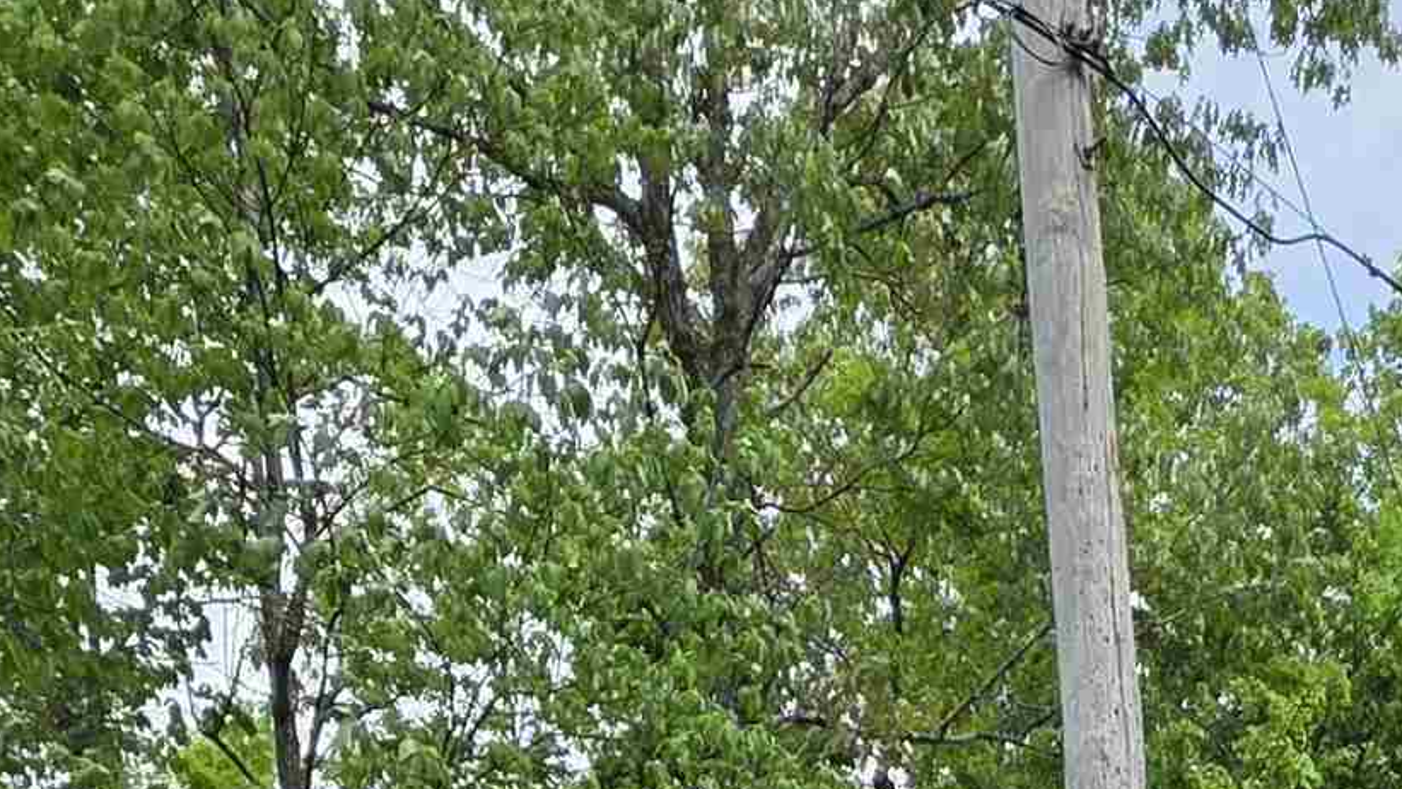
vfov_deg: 14.1
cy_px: 1961
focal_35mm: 53
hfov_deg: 37.1
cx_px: 1216
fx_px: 1970
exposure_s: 1/1195
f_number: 1.9
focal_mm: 2.2
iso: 40
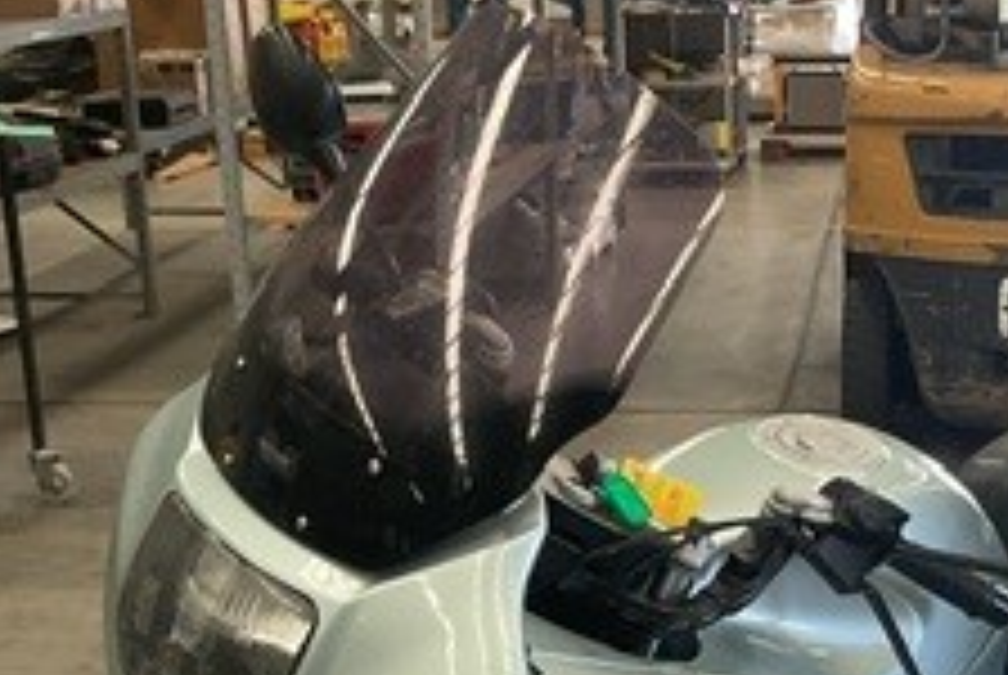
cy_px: 832
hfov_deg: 23.2
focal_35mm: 86
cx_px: 855
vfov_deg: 15.3
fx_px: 2411
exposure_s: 1/100
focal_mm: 3
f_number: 1.8
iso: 64
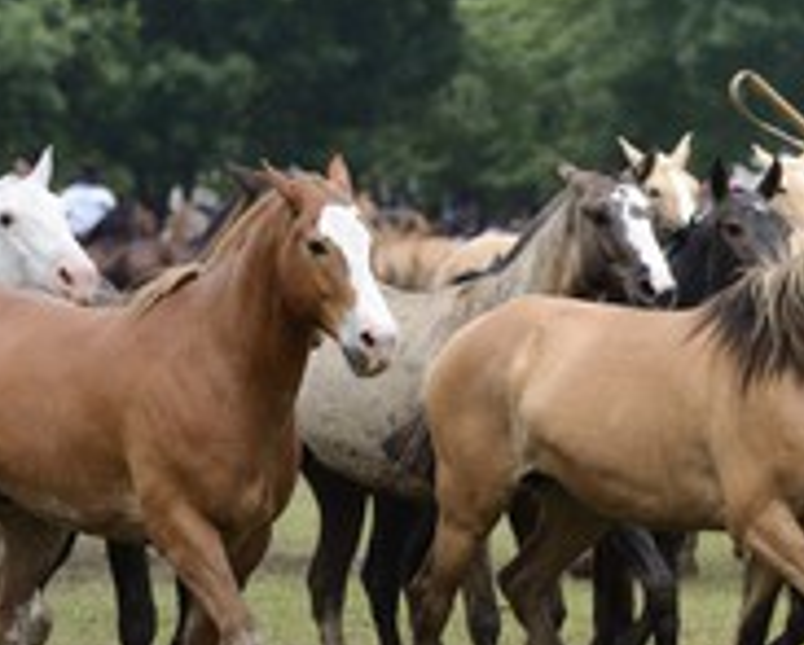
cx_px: 606
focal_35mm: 430
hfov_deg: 4.5
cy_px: 303
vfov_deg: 3.6
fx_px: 10248
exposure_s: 1/400
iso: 400
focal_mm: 200
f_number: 6.3
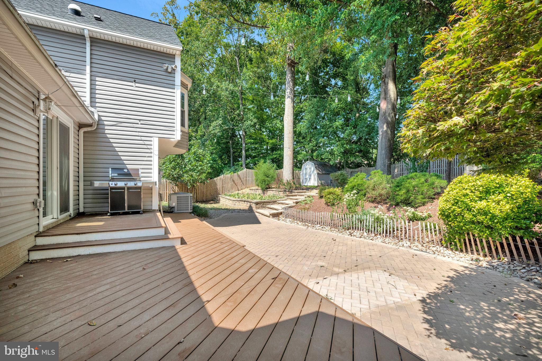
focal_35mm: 16
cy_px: 180
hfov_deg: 96.7
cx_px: 271
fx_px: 241
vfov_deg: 73.8
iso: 1250
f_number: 7.1
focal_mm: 16
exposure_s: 1/640
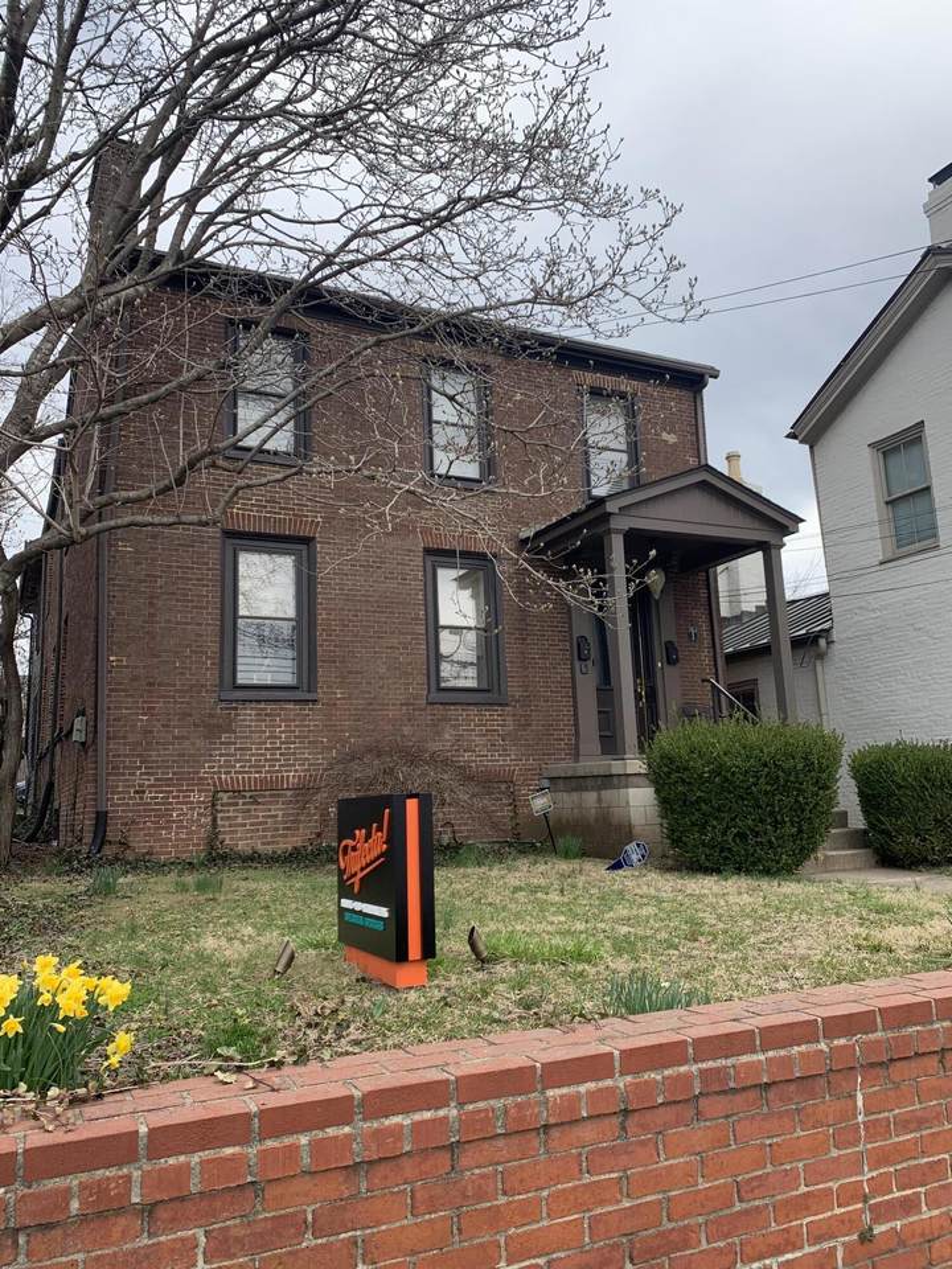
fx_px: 953
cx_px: 476
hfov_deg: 53.1
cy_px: 634
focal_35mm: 26
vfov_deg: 67.3
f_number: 1.8
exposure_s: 1/1220
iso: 25
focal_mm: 4.25
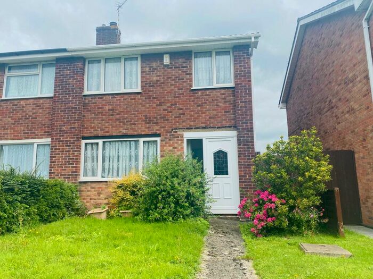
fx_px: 280
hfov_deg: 67.3
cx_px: 186
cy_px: 140
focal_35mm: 26
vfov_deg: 53.1
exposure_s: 1/1608
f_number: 1.8
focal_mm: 4.25
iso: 32
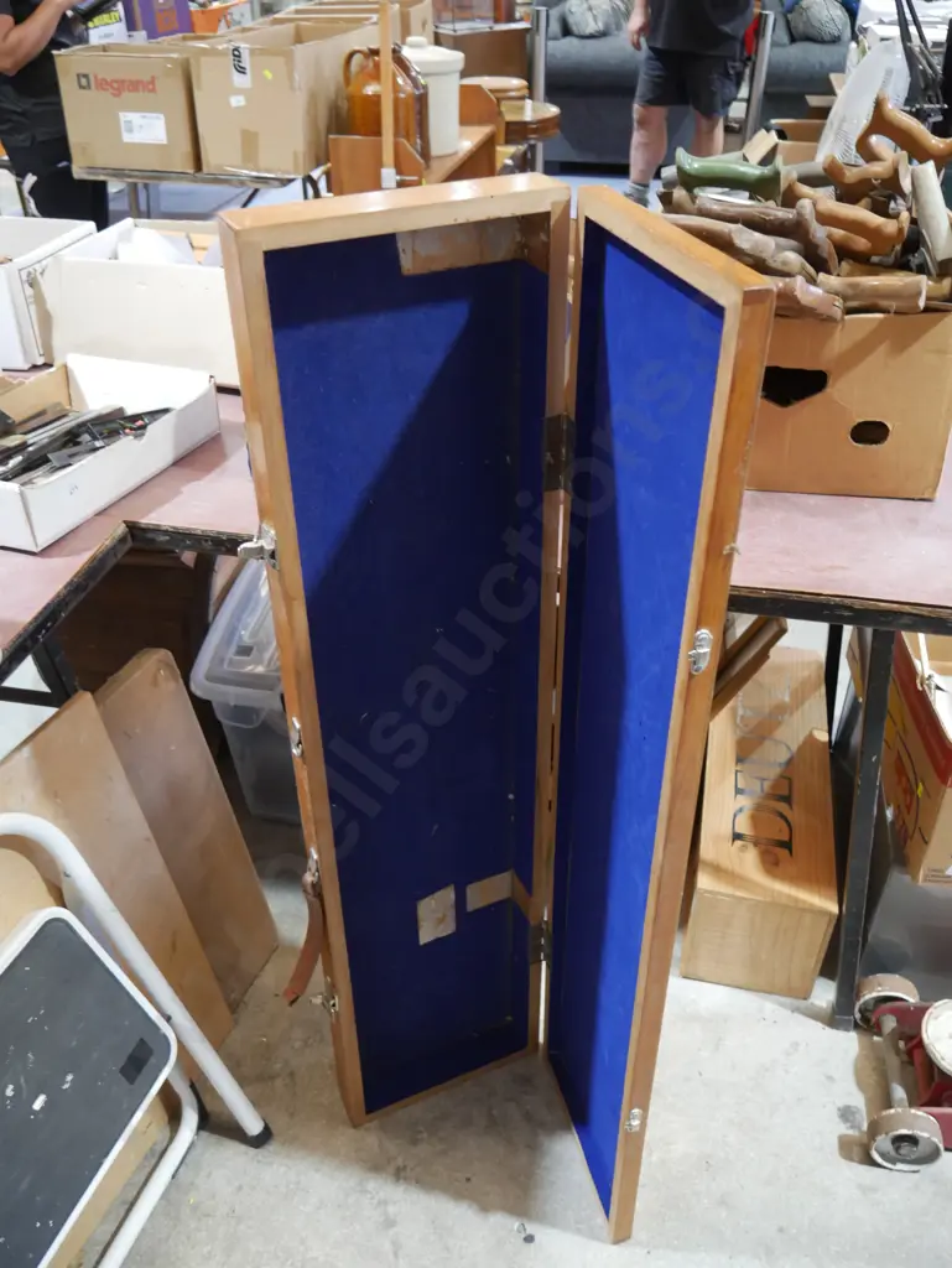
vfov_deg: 63.4
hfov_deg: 49.8
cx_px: 476
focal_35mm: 28
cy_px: 634
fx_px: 1026
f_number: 3.5
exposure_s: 1/60
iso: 1000
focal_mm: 14
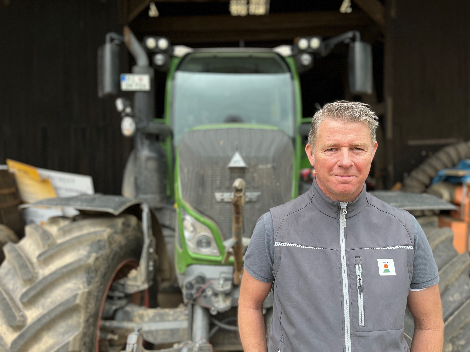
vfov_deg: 53.1
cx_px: 235
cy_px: 176
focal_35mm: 26
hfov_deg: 67.3
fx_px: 353
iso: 50
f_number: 1.6
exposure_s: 1/383
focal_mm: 5.1
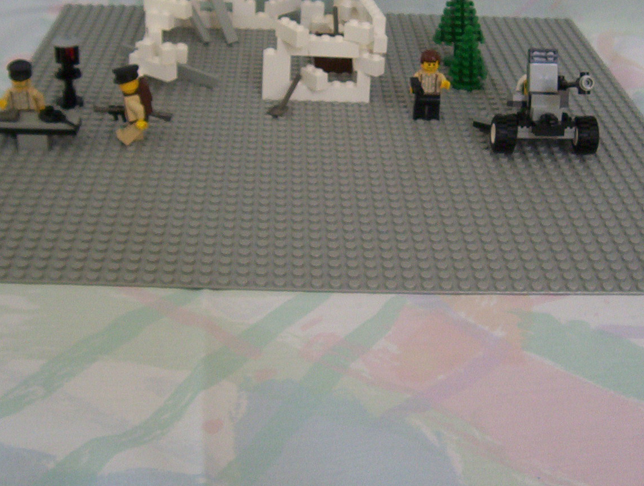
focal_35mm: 56
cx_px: 325
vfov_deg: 26.1
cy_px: 181
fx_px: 1044
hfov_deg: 34.3
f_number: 3.84
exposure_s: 1/9.39
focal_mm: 5.26
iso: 100
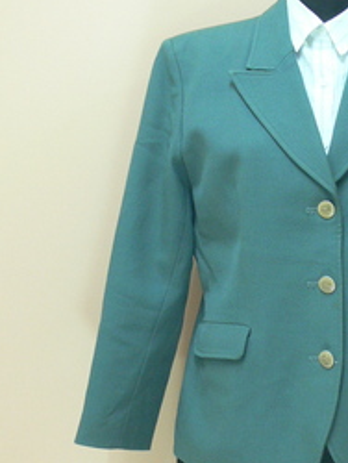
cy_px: 326
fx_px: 937
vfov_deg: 27.5
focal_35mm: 70
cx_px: 317
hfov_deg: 20.6
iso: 200
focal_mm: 7.4
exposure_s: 1/30
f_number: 2.8
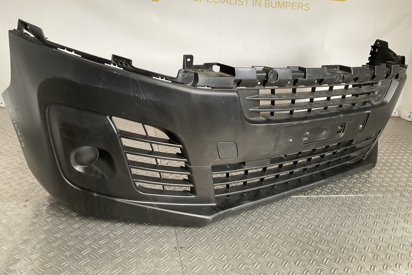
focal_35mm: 31
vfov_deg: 42.3
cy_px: 128
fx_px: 355
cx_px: 207
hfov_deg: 60.3
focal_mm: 3
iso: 50
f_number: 1.8
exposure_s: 1/50
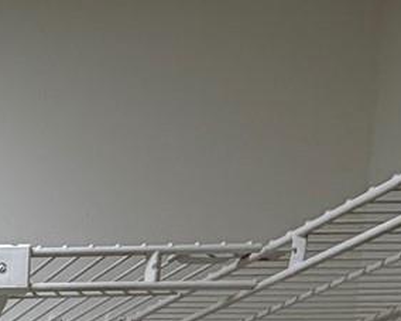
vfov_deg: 14.9
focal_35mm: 77
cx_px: -347
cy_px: 700
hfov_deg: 18.5
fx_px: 914
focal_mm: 2.22
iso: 50
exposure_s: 1/120
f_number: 2.2
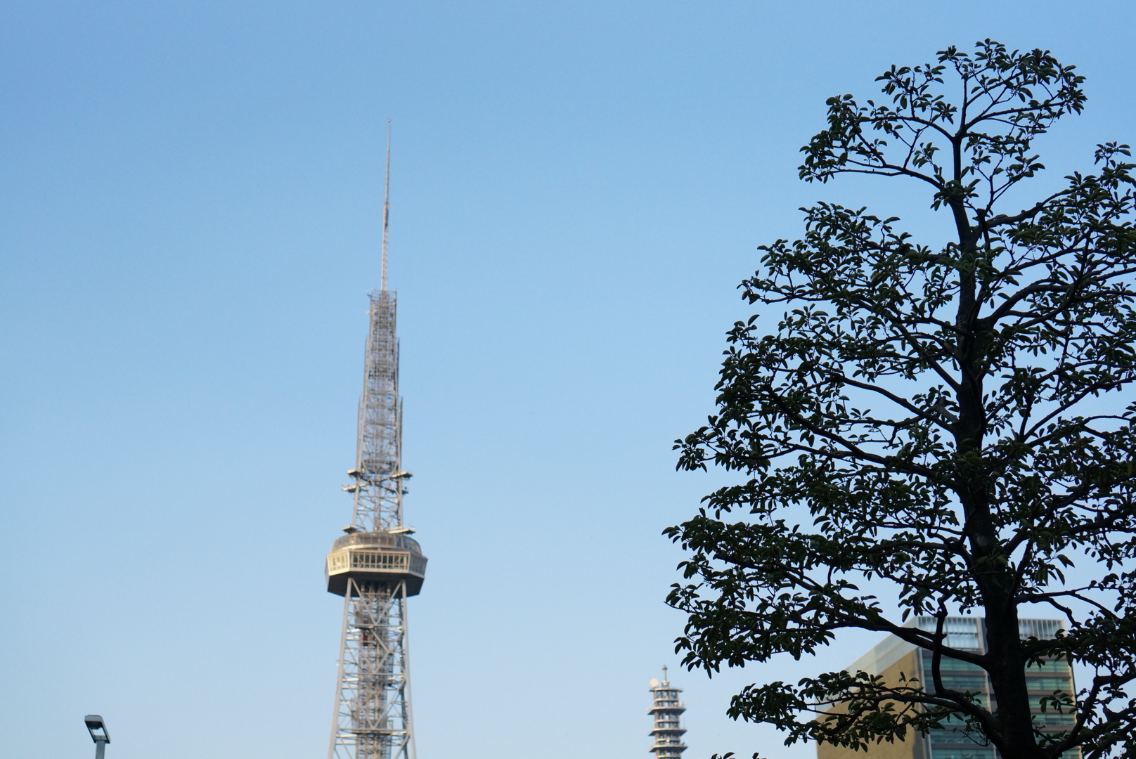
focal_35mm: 52
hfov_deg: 37.8
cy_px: 380
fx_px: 1658
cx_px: 568
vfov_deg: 25.8
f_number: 3.2
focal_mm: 35
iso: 800
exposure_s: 1/4000
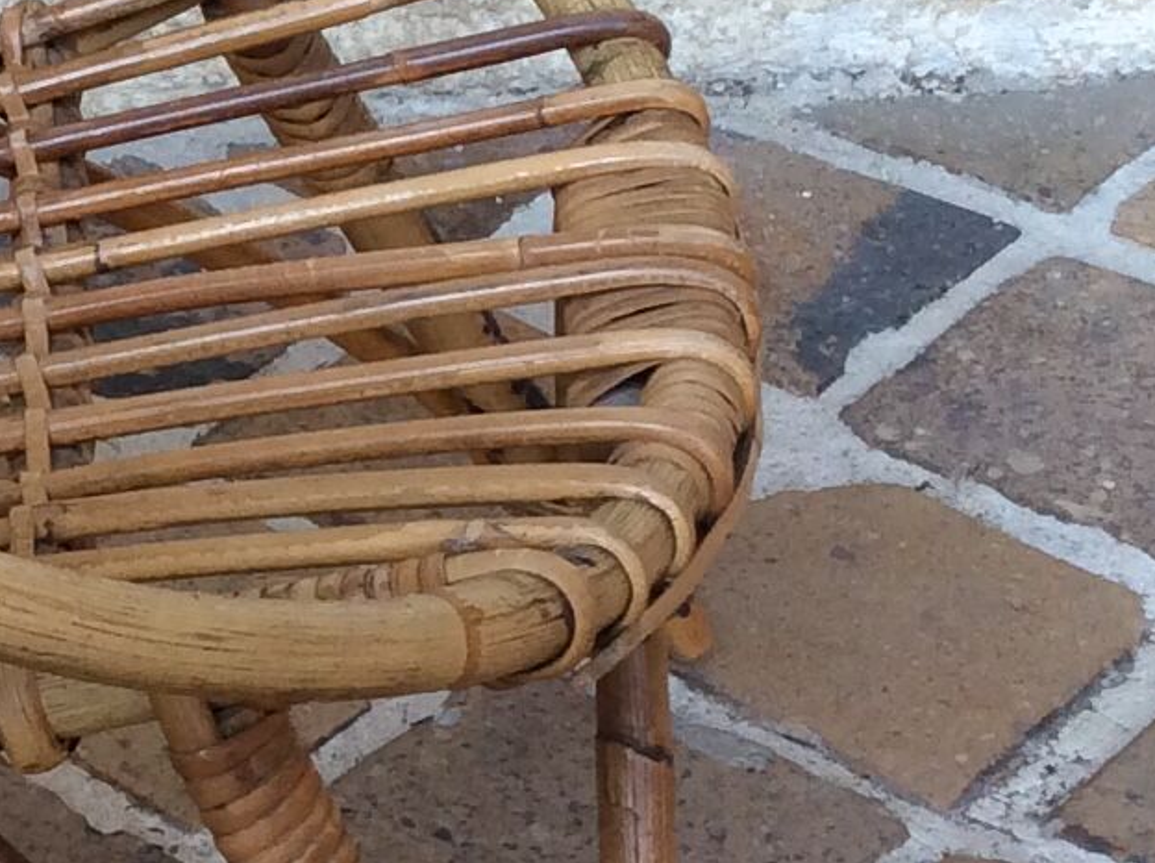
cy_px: 376
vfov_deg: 11.1
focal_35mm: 133
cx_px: -304
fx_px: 4431
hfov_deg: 14.3
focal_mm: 3.3
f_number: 2.4
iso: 40
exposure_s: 1/100
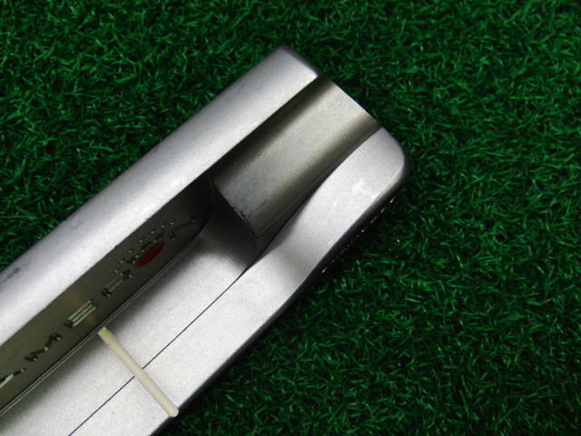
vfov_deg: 38.7
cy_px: 218
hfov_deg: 50.1
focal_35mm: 37
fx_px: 621
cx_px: 290
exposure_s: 1/80
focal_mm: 6.42
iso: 320
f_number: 3.6
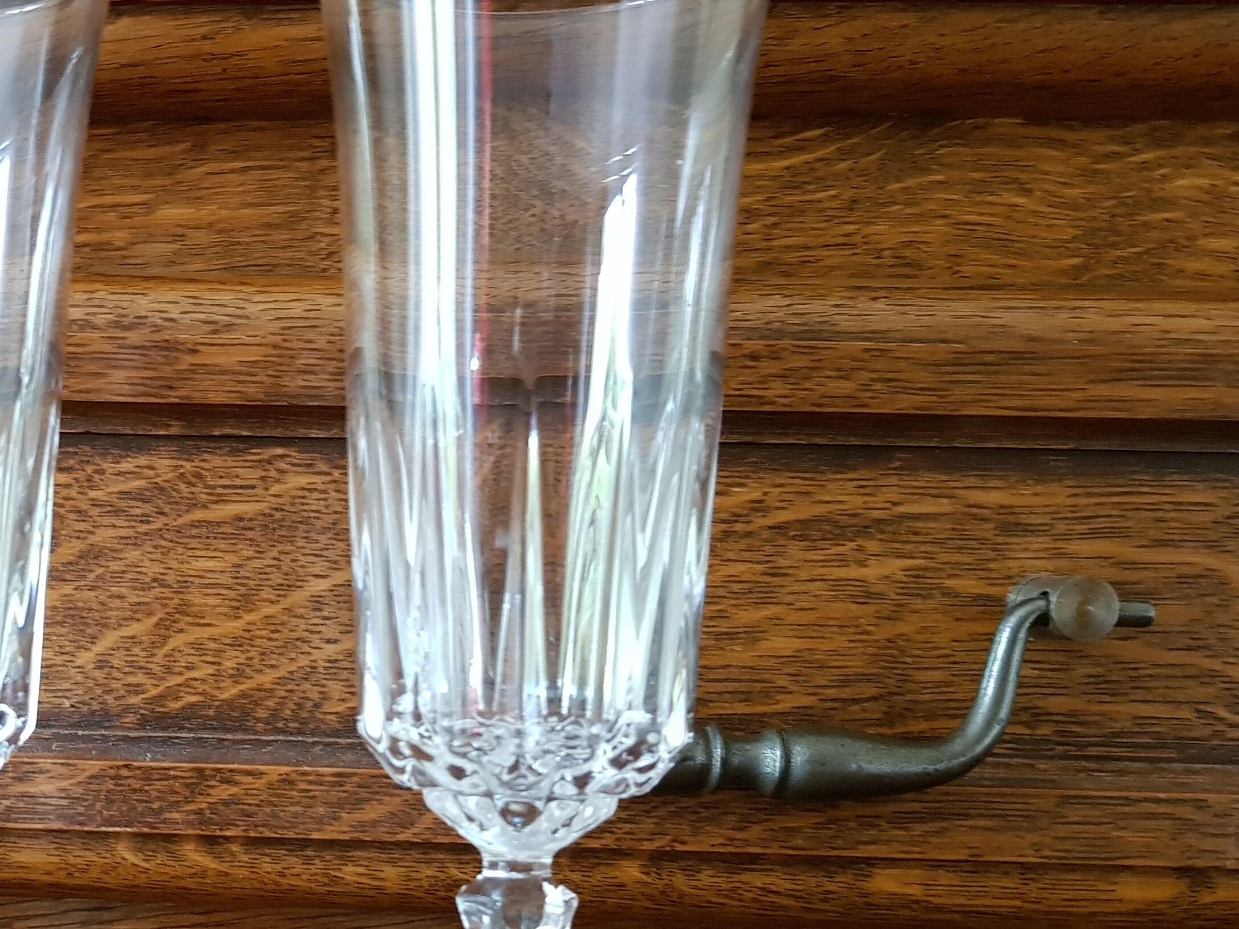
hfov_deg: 67.3
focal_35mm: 26
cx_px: 620
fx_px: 931
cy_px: 464
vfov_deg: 53.1
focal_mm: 4.2
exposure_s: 1/20
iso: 200
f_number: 1.7
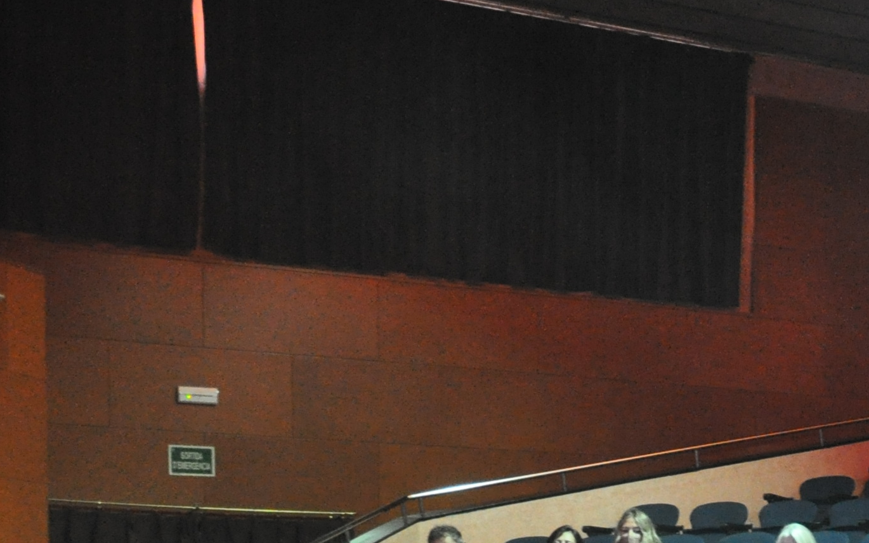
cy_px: 789
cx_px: 1357
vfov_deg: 14.3
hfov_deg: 20.2
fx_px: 2037
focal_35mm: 86
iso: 1600
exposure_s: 1/20
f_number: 3.5
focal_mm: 18
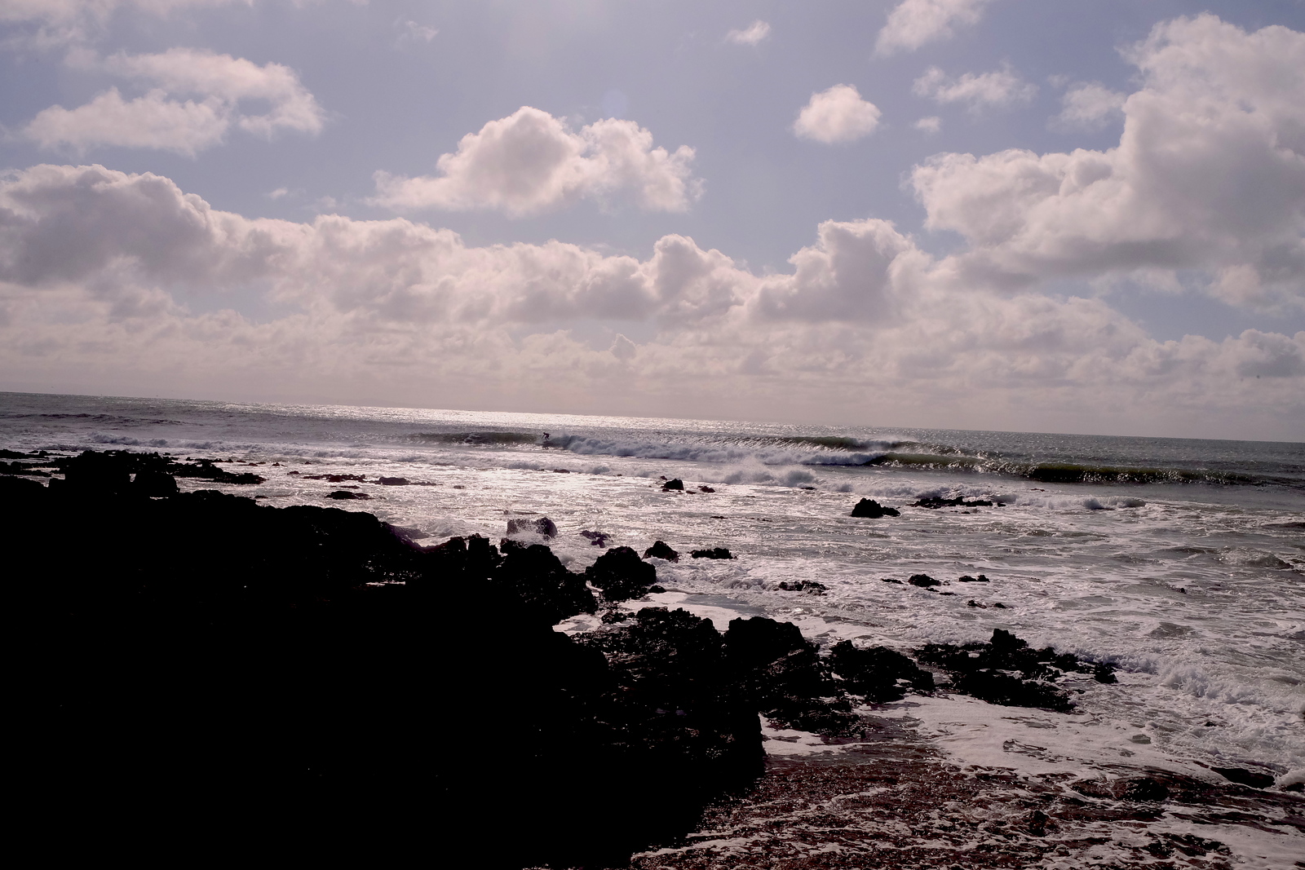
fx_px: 1269
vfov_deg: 37.9
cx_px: 652
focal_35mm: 35
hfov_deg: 54.4
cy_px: 435
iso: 1600
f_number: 18
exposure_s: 1/1000
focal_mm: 23.3
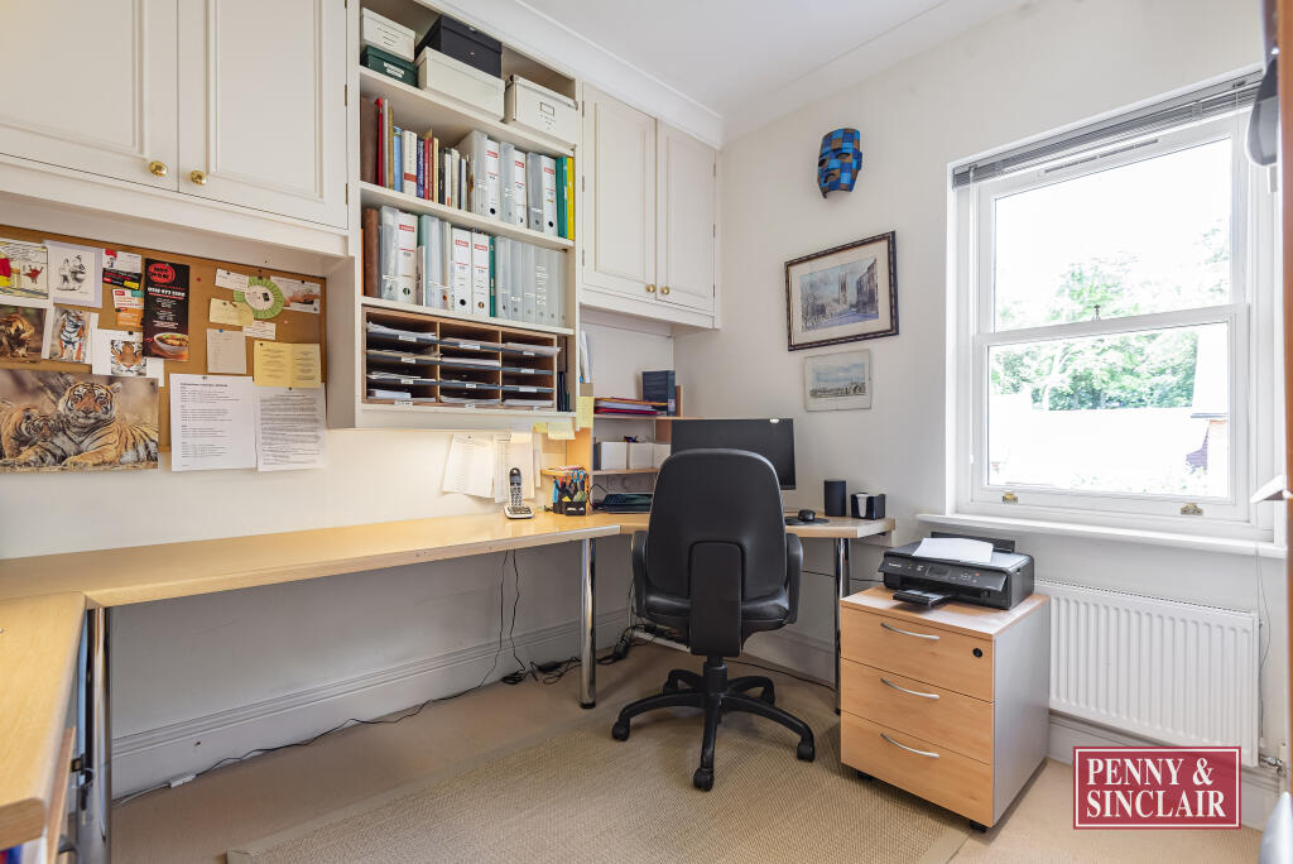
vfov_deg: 73.8
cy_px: 432
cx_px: 646
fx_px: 575
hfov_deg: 96.7
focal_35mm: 16
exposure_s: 1/40
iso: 500
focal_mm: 16
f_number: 7.1
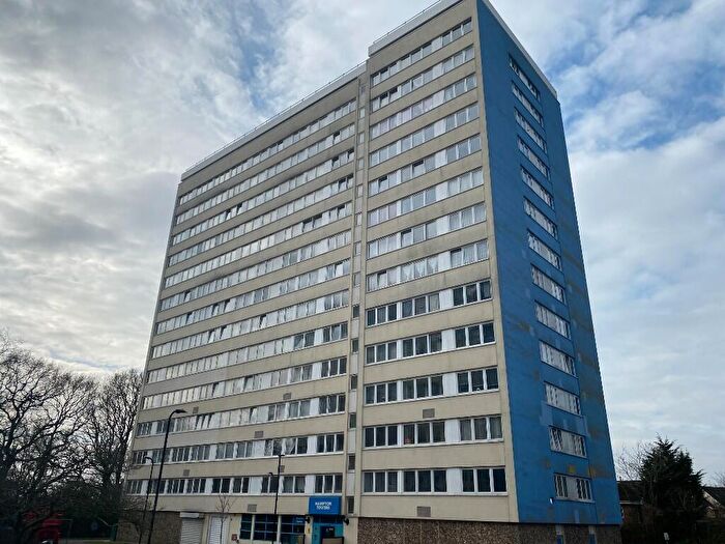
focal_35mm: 26
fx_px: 545
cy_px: 272
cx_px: 362
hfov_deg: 67.3
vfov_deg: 53.1
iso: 32
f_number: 1.8
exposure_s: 1/5236
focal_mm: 4.25
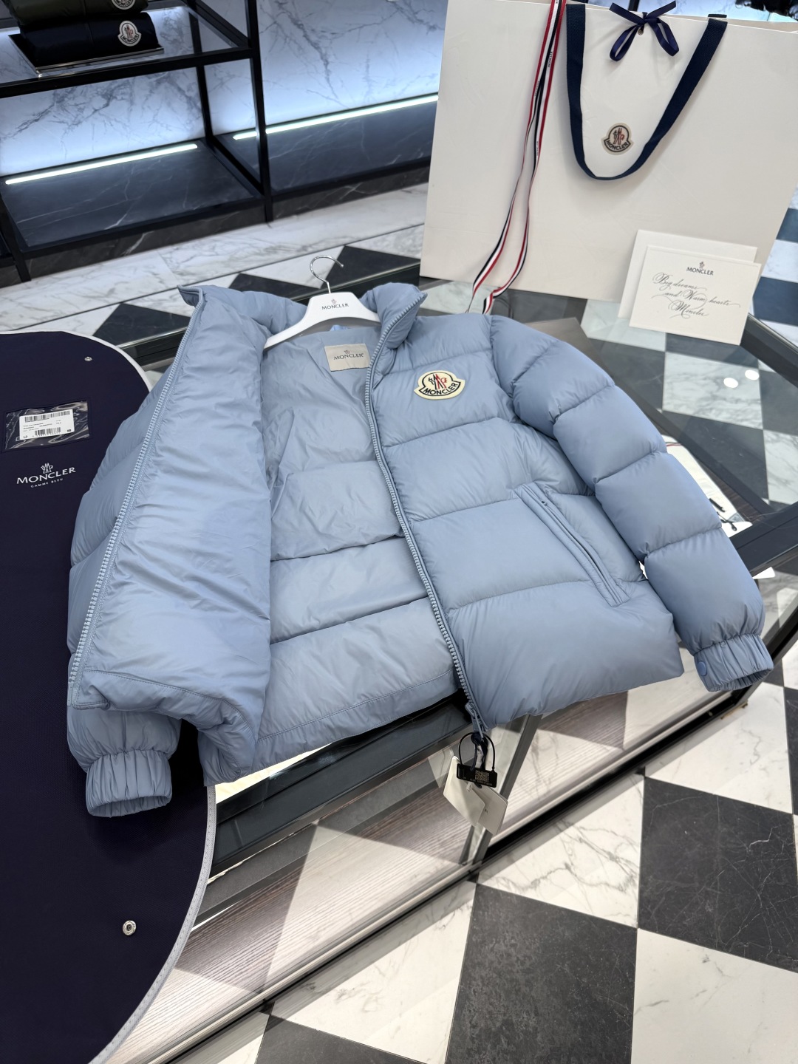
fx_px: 738
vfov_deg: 71.6
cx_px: 399
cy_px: 532
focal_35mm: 24
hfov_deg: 56.8
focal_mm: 6.76
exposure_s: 1/121
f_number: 1.78
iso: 80
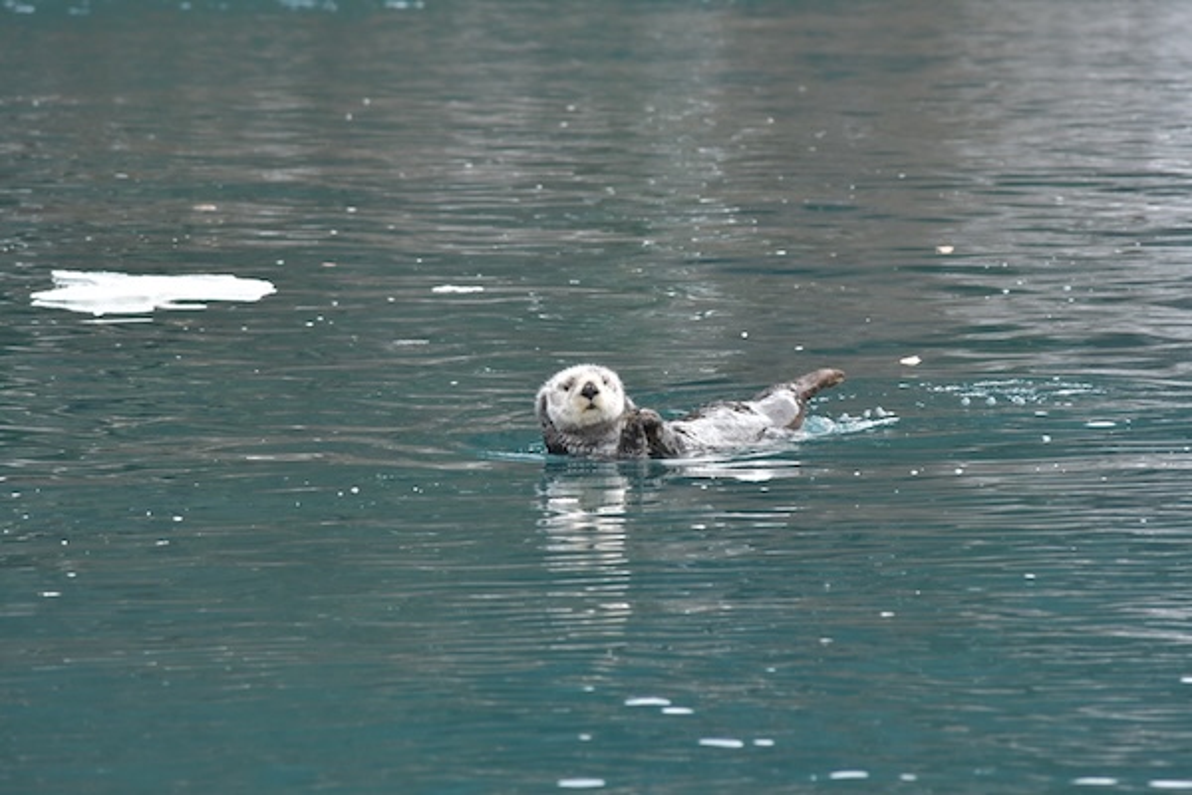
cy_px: 398
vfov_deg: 4.6
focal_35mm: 300
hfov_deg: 6.9
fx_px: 9933
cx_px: 596
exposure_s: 1/640
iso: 1250
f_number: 7.1
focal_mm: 200
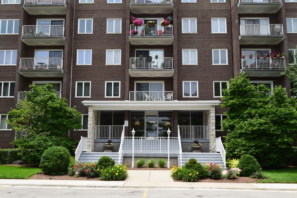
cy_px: 99
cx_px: 148
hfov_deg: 49.6
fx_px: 322
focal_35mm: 39
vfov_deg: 34.2
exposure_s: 1/320
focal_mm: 26
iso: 400
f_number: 10
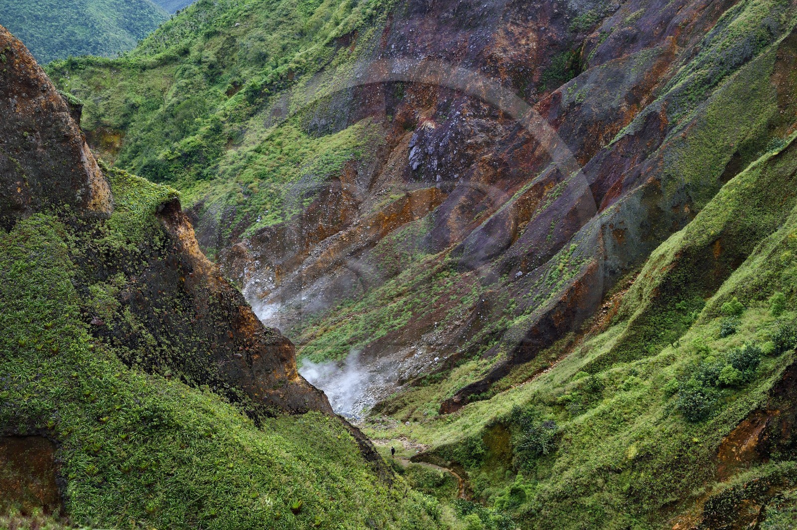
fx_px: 885
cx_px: 398
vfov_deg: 33.3
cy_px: 265
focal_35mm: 40
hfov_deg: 48.5
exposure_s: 1/80
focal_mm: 40
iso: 200
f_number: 9
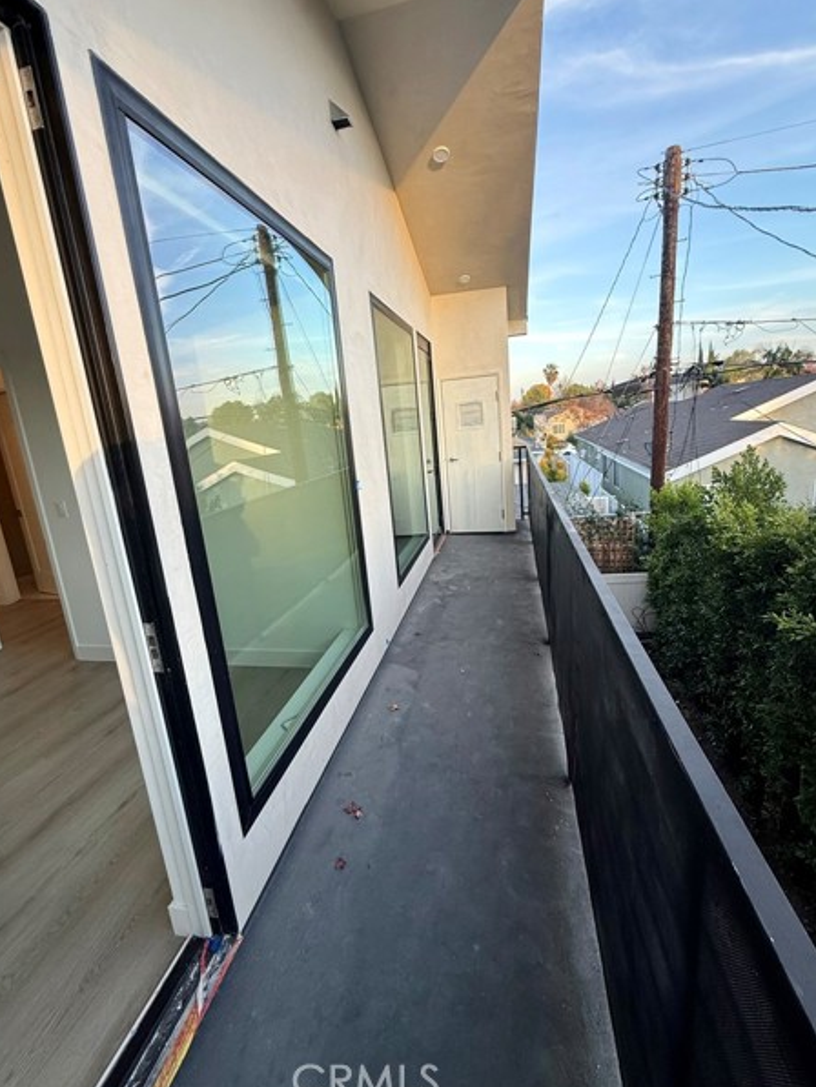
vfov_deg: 98.1
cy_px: 524
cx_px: 412
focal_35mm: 15
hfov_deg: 81.8
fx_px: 471
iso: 50
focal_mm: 2.22
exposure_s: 1/187
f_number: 2.2
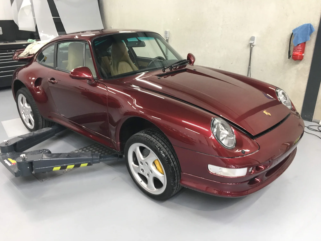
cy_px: 120
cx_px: 160
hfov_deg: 61.7
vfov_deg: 48.2
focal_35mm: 29
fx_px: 269
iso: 64
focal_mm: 4.15
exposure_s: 1/33
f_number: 2.2
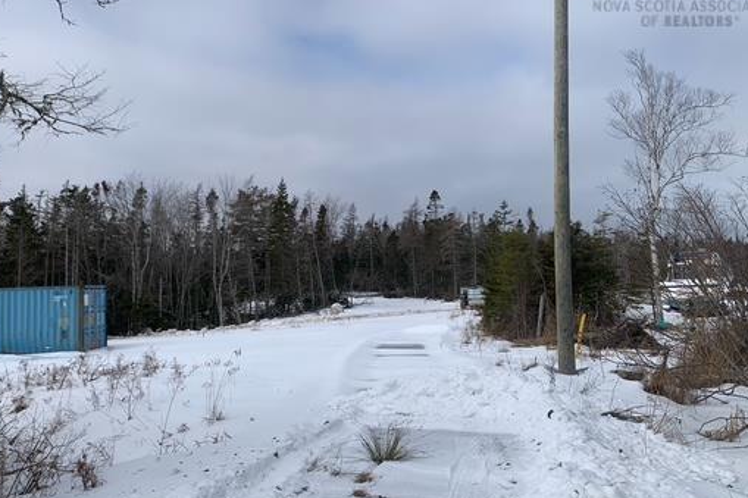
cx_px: 354
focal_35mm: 34
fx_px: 706
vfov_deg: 38.8
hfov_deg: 55.8
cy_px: 235
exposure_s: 1/4673
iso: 25
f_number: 1.8
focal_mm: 4.25
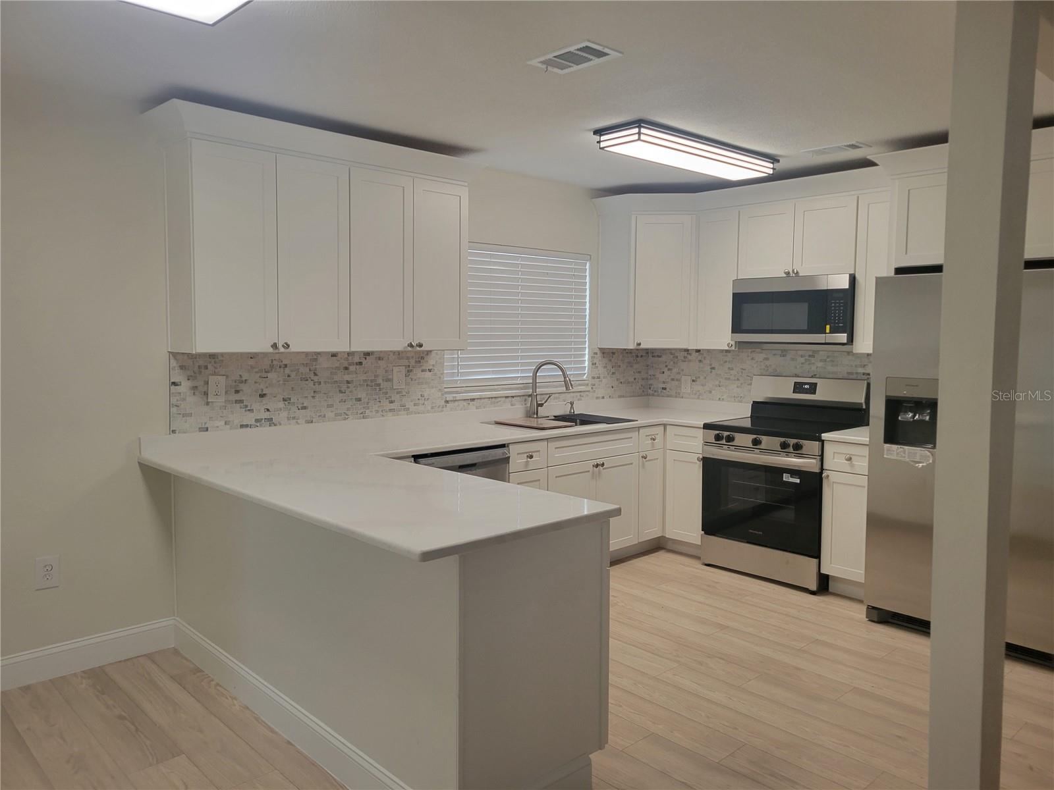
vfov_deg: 53.1
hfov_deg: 67.3
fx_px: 792
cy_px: 395
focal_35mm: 26
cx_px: 527
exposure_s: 1/120
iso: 125
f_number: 1.8
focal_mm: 5.4
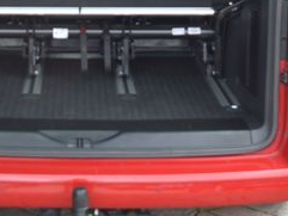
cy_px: -100
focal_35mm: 98
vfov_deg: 14.2
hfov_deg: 19.8
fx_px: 816
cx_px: 50
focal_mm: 24
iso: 500
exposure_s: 1/80
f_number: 4.5
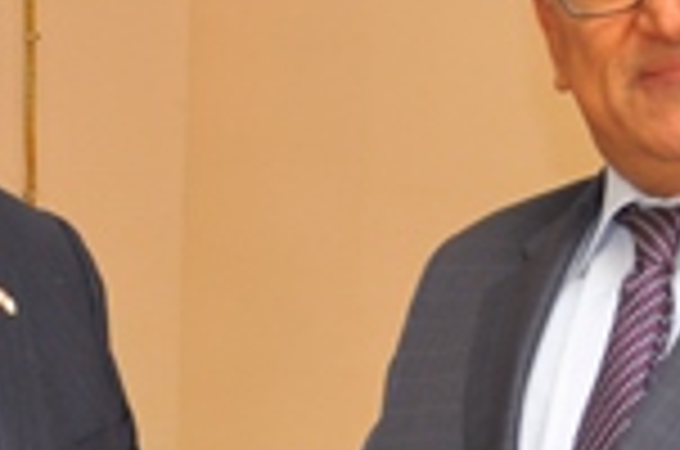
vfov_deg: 5.1
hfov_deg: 7.7
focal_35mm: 267
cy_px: 317
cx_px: 144
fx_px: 5033
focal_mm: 42
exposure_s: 1/30
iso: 640
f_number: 4.8
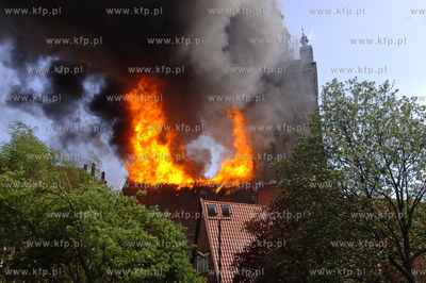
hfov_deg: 57.3
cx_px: 213
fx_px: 390
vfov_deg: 39.9
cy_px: 142
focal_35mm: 33
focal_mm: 22
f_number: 8
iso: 400
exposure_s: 1/320
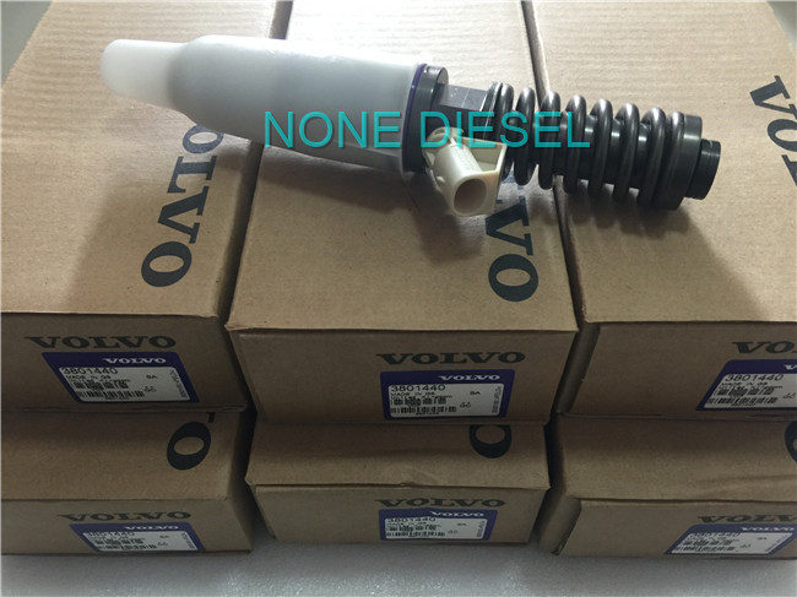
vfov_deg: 48.2
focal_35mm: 29
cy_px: 298
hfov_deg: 61.7
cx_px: 398
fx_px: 667
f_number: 2.2
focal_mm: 4.15
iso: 100
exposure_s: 1/17
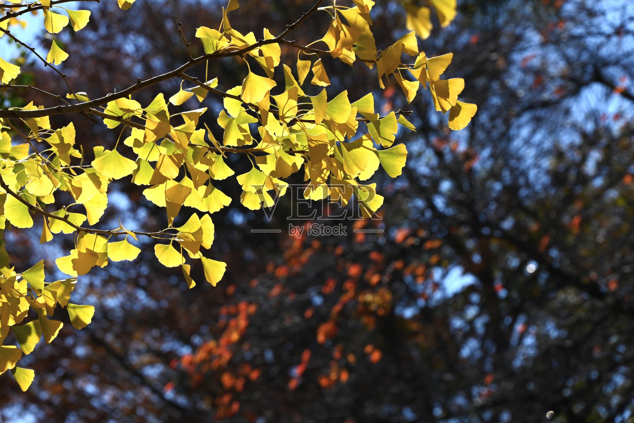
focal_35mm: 175
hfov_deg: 11.7
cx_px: 317
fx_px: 3083
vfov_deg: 7.9
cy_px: 212
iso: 200
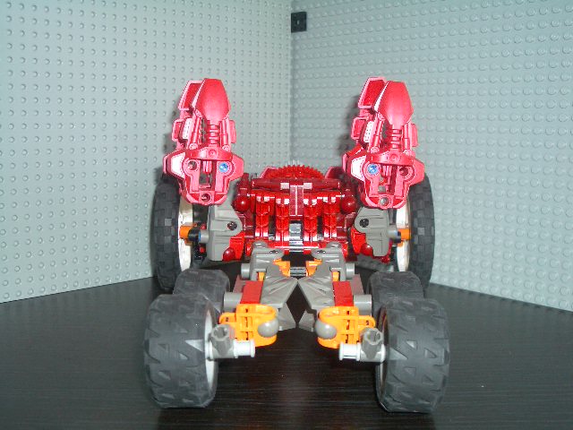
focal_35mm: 41
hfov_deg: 45.8
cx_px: 286
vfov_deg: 35.1
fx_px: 679
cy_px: 215
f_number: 2.8
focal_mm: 6.8
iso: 100
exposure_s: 1/60
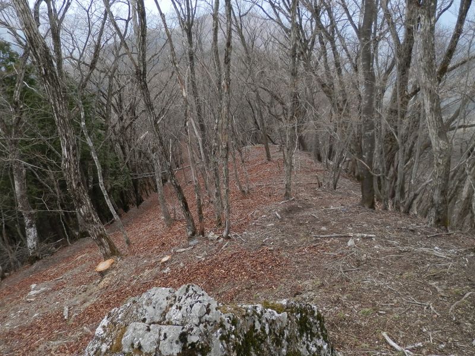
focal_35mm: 25
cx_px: 238
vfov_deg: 54.9
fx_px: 343
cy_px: 178
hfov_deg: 69.4
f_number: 3
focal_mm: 4.5
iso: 80
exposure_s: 1/400
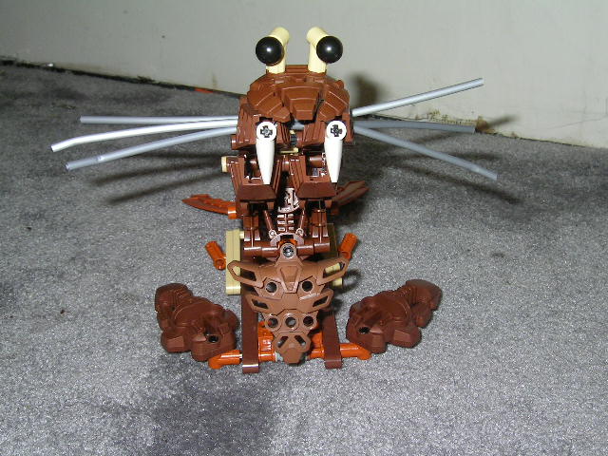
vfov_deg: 31.5
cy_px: 228
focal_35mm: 46
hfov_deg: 41.2
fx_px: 808
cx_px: 304
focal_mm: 7.2
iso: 100
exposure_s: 1/38.6
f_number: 5.6
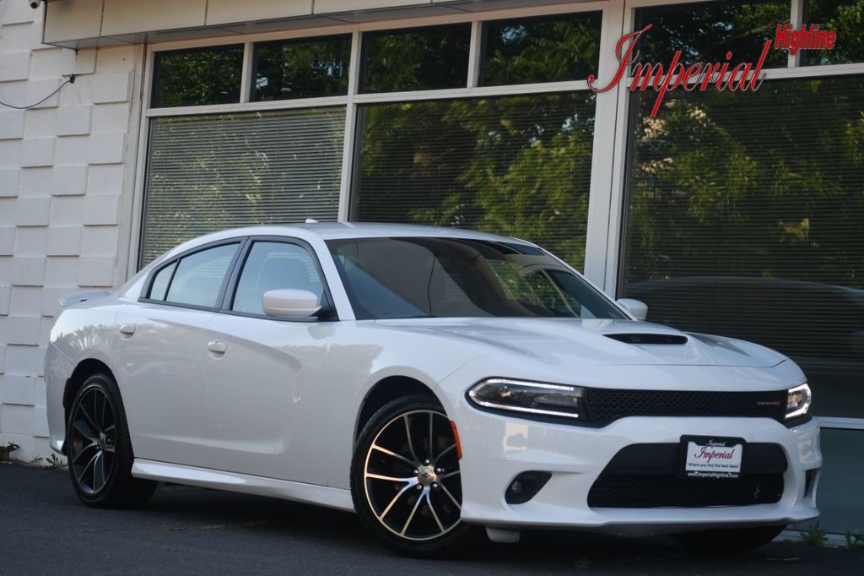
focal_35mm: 112
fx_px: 2687
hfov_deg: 18.3
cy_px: 288
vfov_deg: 12.2
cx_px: 432
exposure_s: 1/160
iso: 125
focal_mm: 75
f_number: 4.8
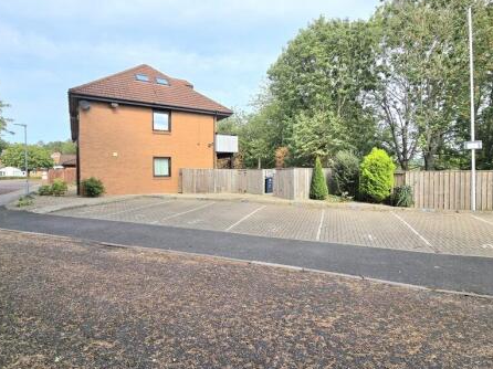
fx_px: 242
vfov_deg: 74.6
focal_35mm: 17
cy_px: 171
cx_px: 235
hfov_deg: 91.0
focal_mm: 2.2
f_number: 2.2
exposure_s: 1/1667
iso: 50
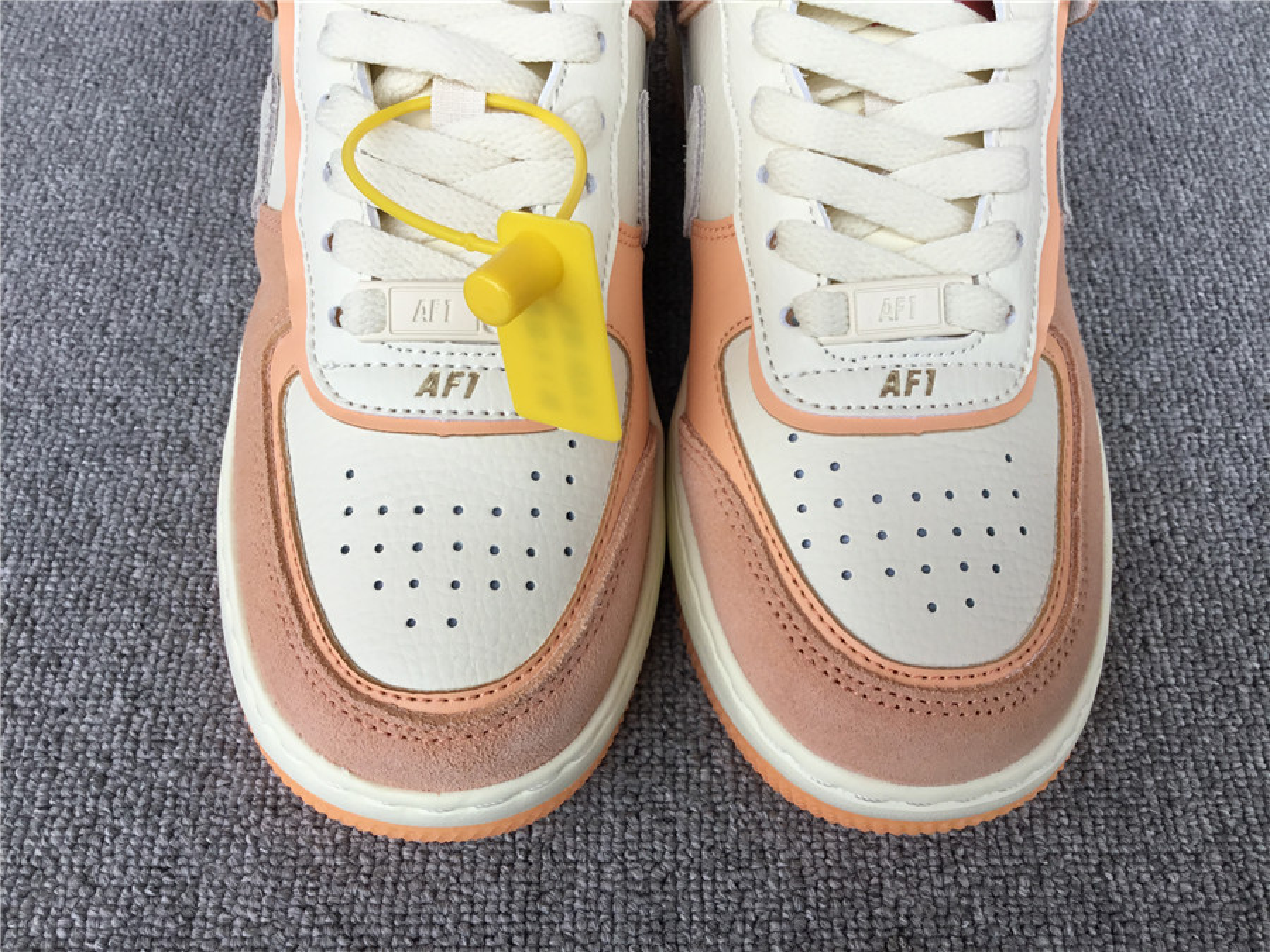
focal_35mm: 31
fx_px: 1137
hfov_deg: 58.4
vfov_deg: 45.4
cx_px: 635
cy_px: 476
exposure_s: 1/226
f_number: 2.4
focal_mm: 3.3
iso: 25
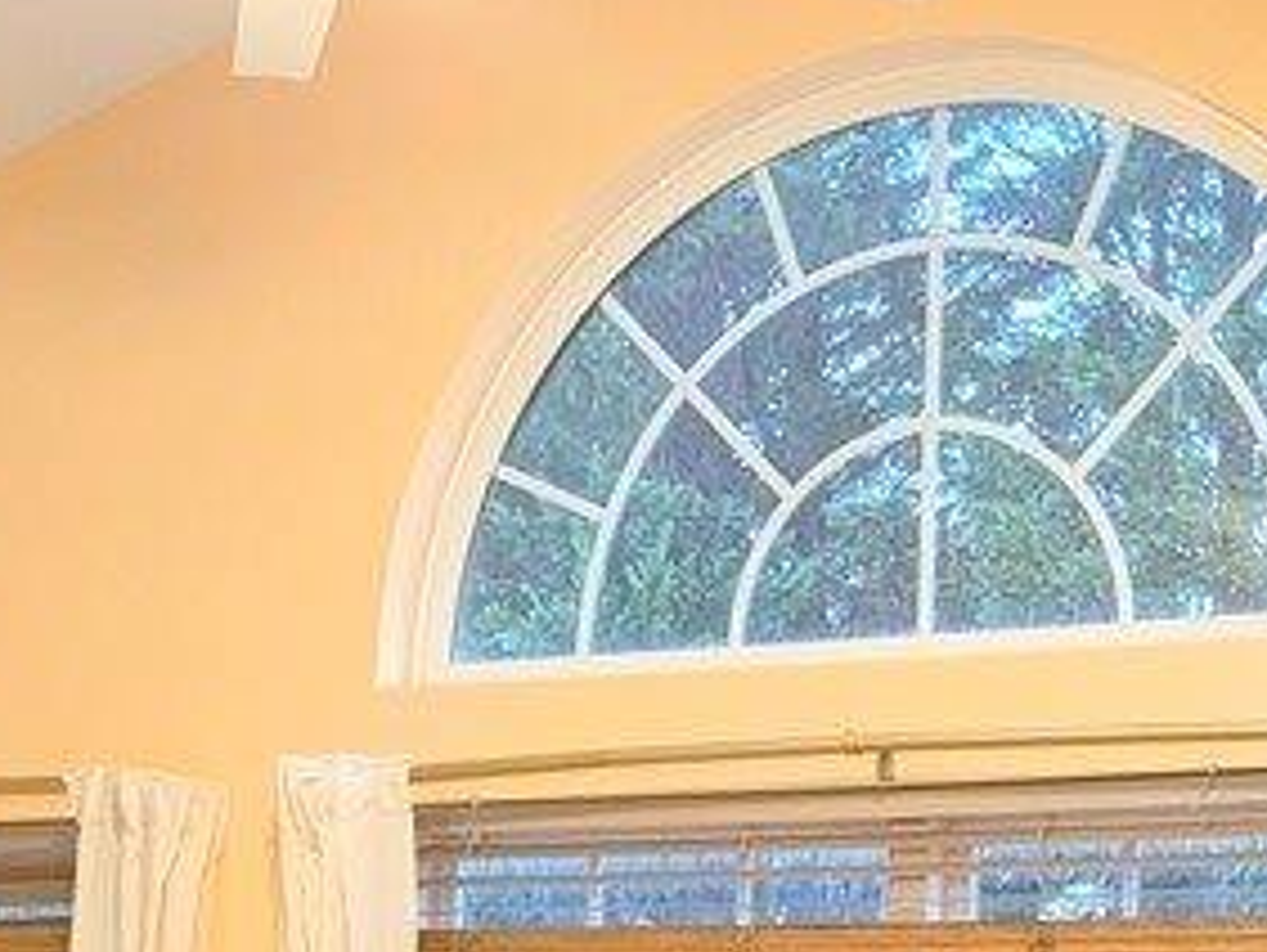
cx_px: 1081
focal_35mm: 87
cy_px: 1325
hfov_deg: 22.1
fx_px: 3187
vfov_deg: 15.9
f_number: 1.68
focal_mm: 6.9
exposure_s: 1/120
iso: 537
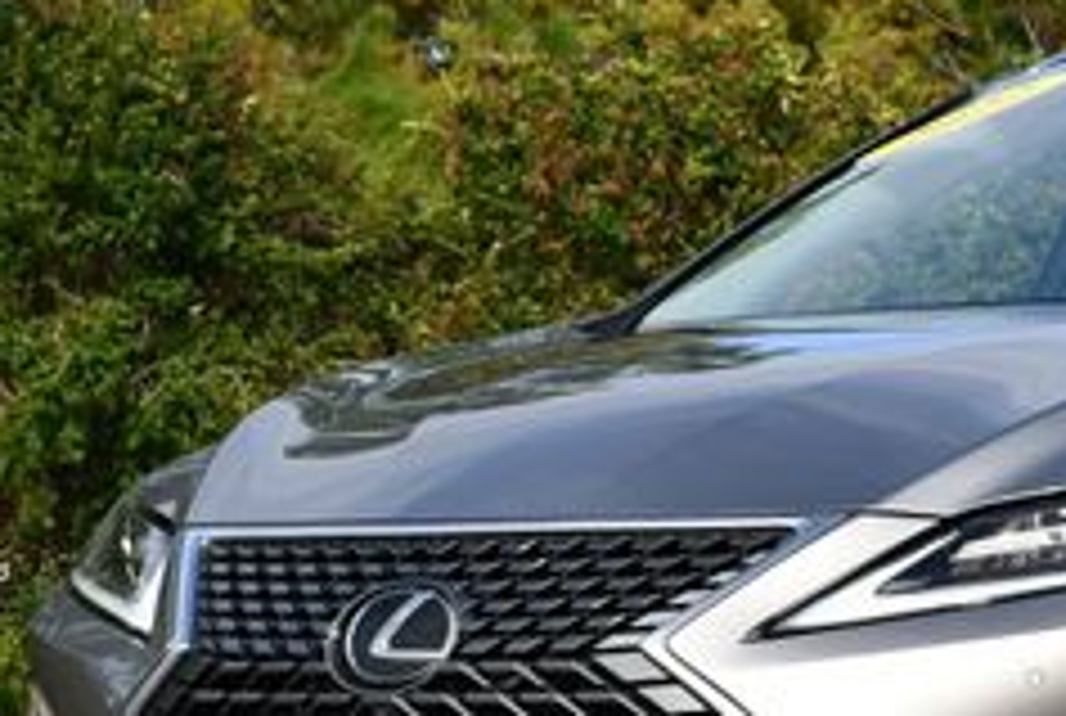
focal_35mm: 162
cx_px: 1147
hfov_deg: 12.5
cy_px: 495
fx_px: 4806
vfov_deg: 8.5
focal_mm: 30
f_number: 8
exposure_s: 1/250
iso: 100
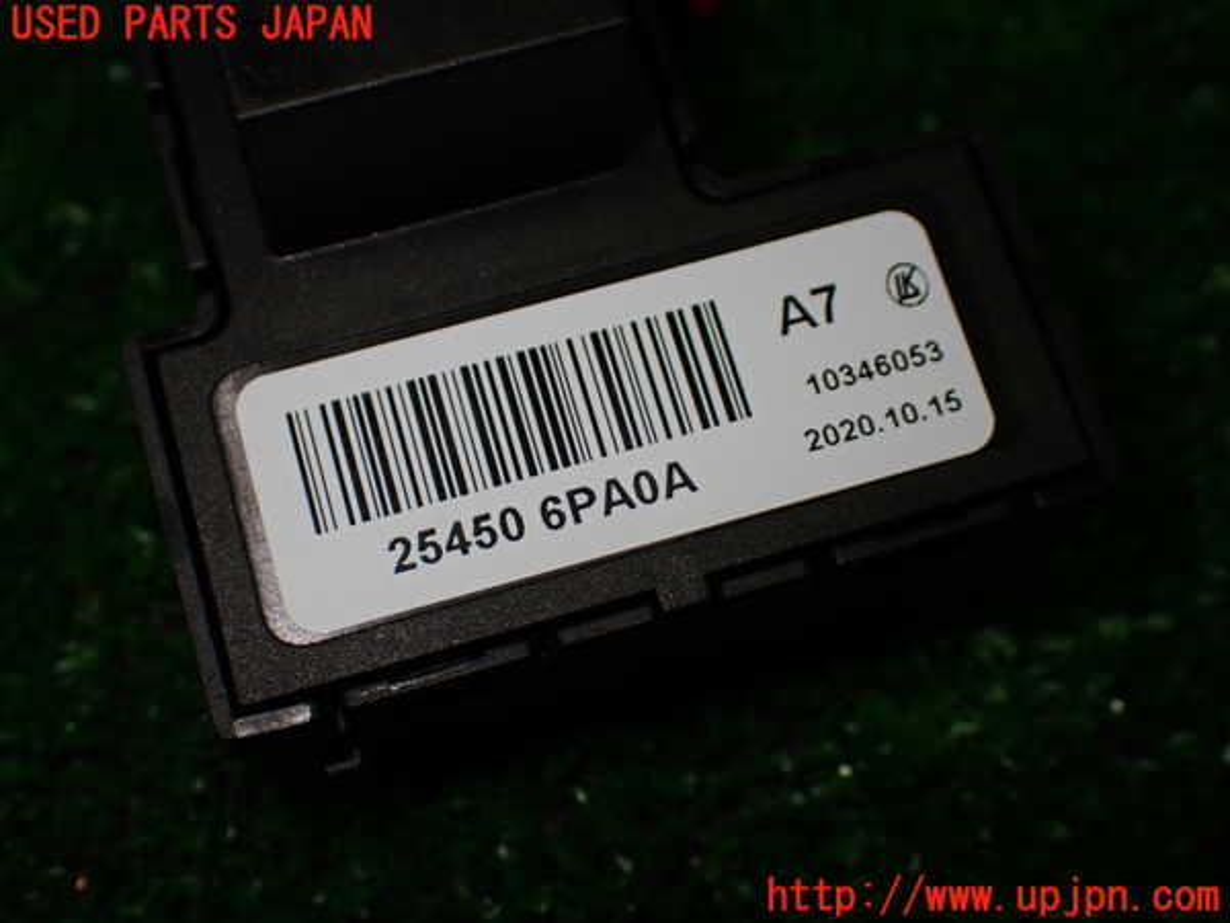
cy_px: 462
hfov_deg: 38.2
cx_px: 615
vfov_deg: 29.1
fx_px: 1777
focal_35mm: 50
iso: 250
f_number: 3.2
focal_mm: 9.01
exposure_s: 1/200
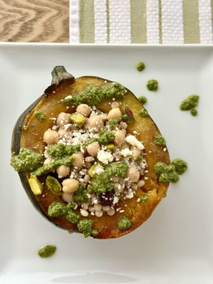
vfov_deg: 39.7
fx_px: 394
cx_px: 106
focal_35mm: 48
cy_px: 142
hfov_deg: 30.3
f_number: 1.78
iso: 125
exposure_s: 1/68
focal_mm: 6.86
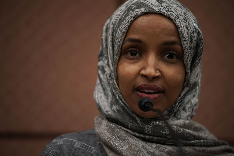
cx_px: 117
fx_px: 1300
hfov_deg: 10.3
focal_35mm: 200
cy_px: 78
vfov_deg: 6.9
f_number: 2.8
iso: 1600
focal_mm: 200
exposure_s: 1/250
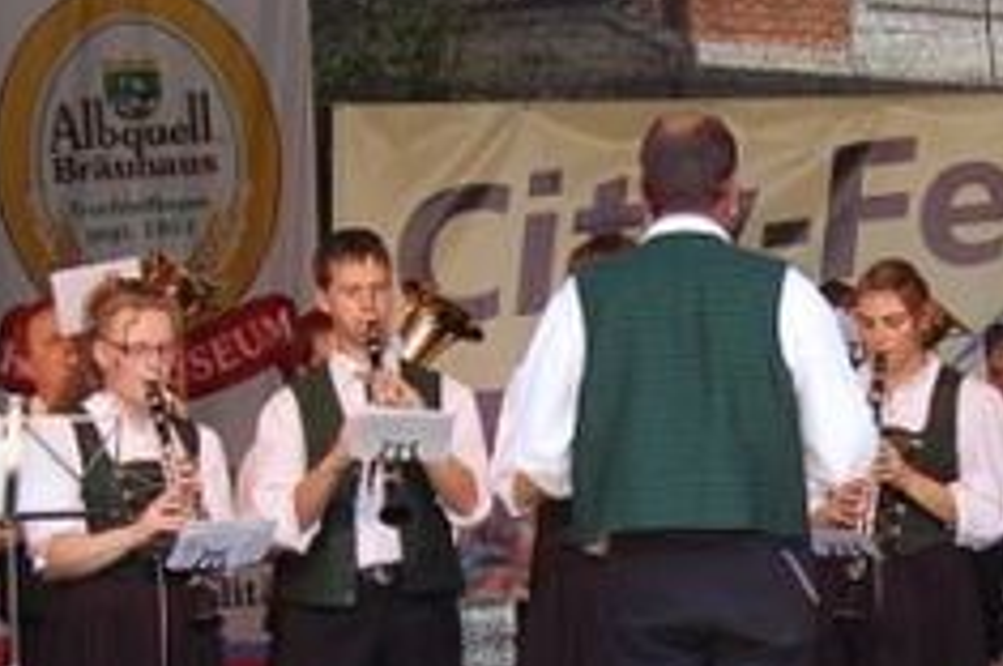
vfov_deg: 8.2
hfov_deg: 12.2
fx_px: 4619
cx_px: 1024
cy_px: 502
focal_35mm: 166
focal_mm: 26
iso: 200
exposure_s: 1/160
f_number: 6.3
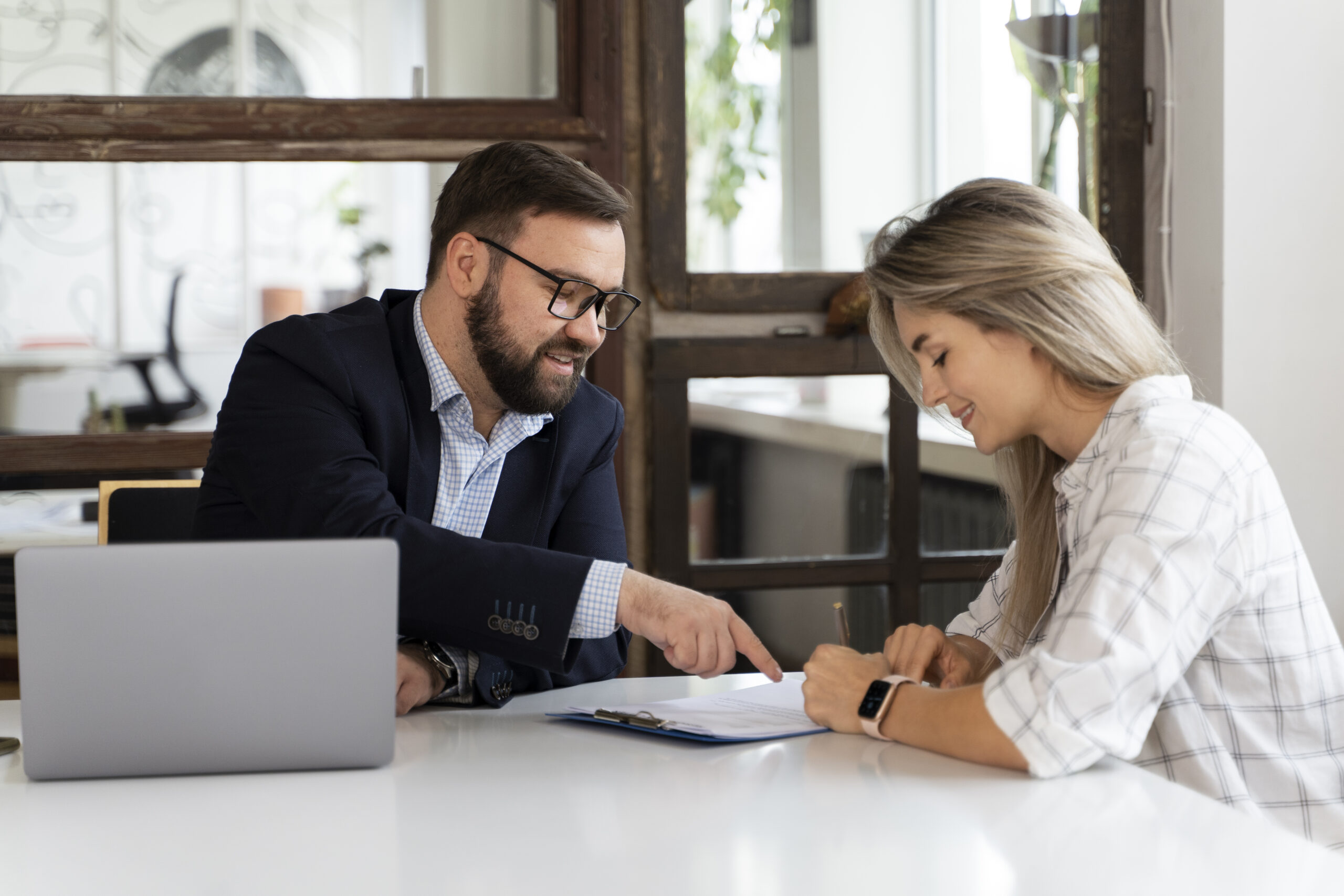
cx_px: 672
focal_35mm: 70
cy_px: 448
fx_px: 2613
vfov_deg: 19.5
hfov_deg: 28.8
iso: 640
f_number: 2.8
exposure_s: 1/125
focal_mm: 70
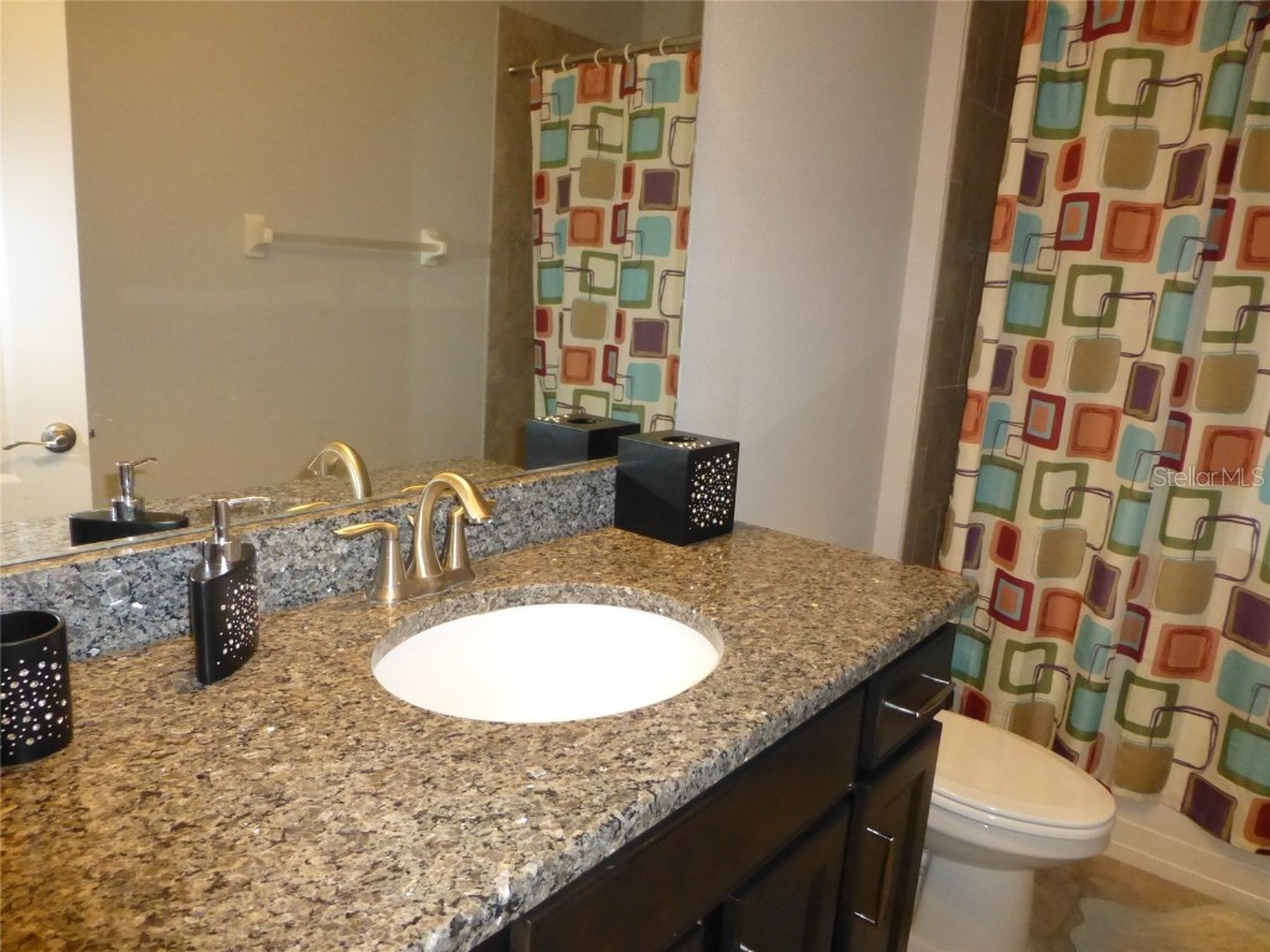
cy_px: 476
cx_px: 635
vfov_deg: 56.8
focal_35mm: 24
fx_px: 881
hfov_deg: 71.6
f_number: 3.3
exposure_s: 1/60
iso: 800
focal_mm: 4.3
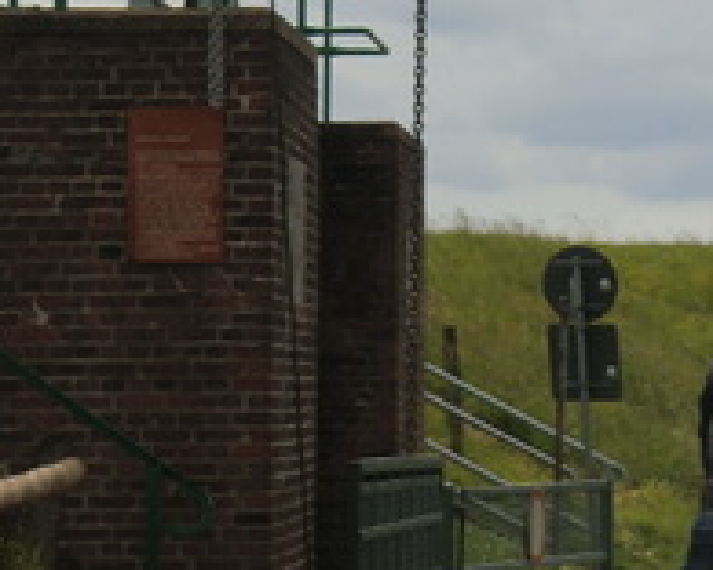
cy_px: -146
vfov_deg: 5.4
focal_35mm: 285
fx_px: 6014
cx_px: 954
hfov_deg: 6.7
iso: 64
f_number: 4.8
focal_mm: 16
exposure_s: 1/640
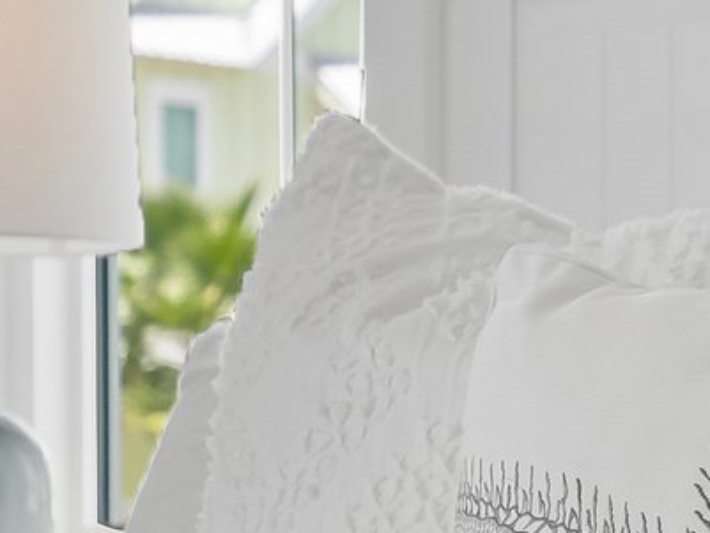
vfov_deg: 8.3
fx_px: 3631
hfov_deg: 11.0
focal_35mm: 177
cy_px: 530
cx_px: 823
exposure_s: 1/250
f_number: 2.8
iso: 250
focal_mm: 24
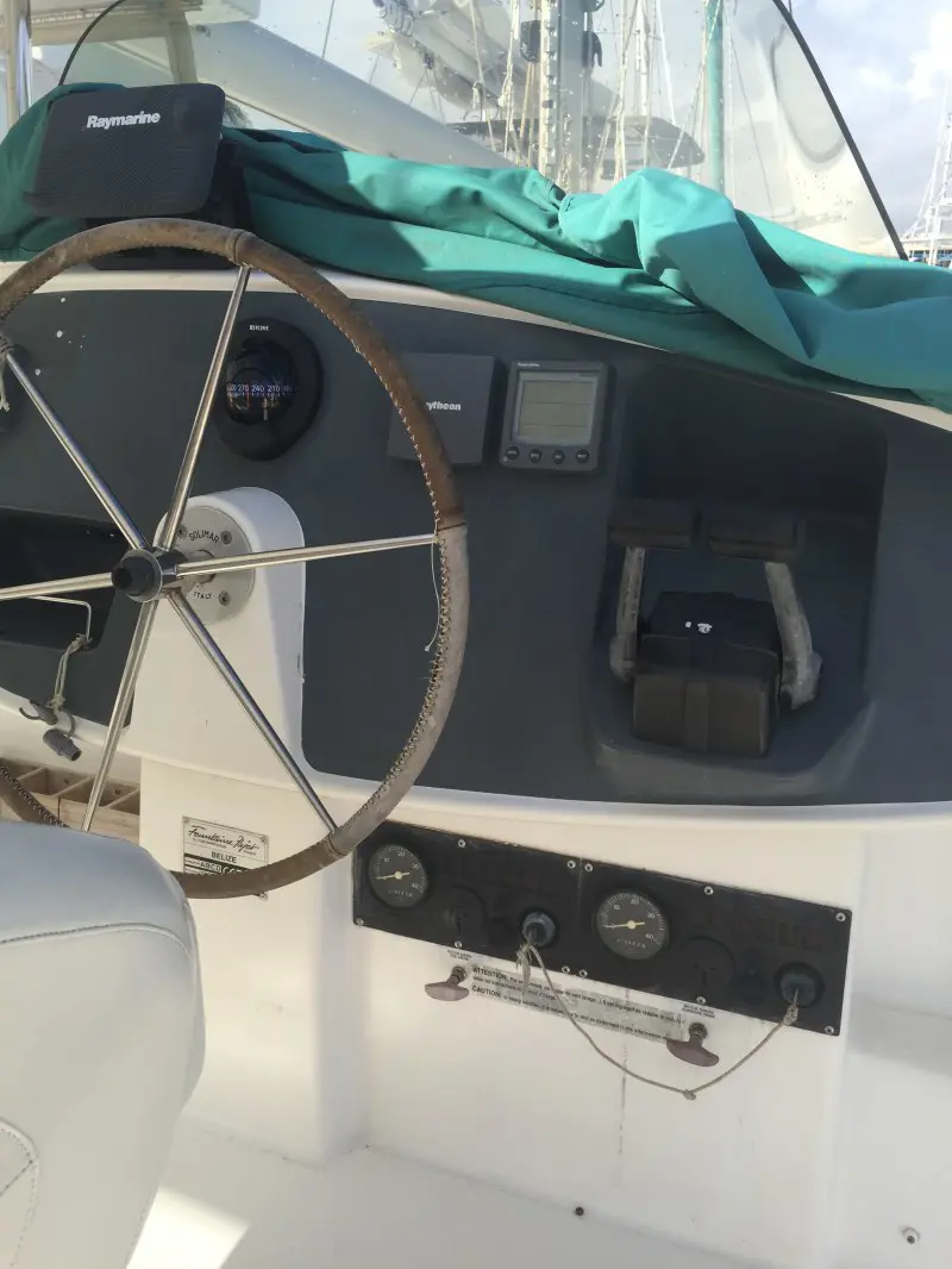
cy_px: 634
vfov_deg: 61.6
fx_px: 1063
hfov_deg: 48.2
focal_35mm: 29
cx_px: 476
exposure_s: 1/1099
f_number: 2.2
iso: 32
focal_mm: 4.15
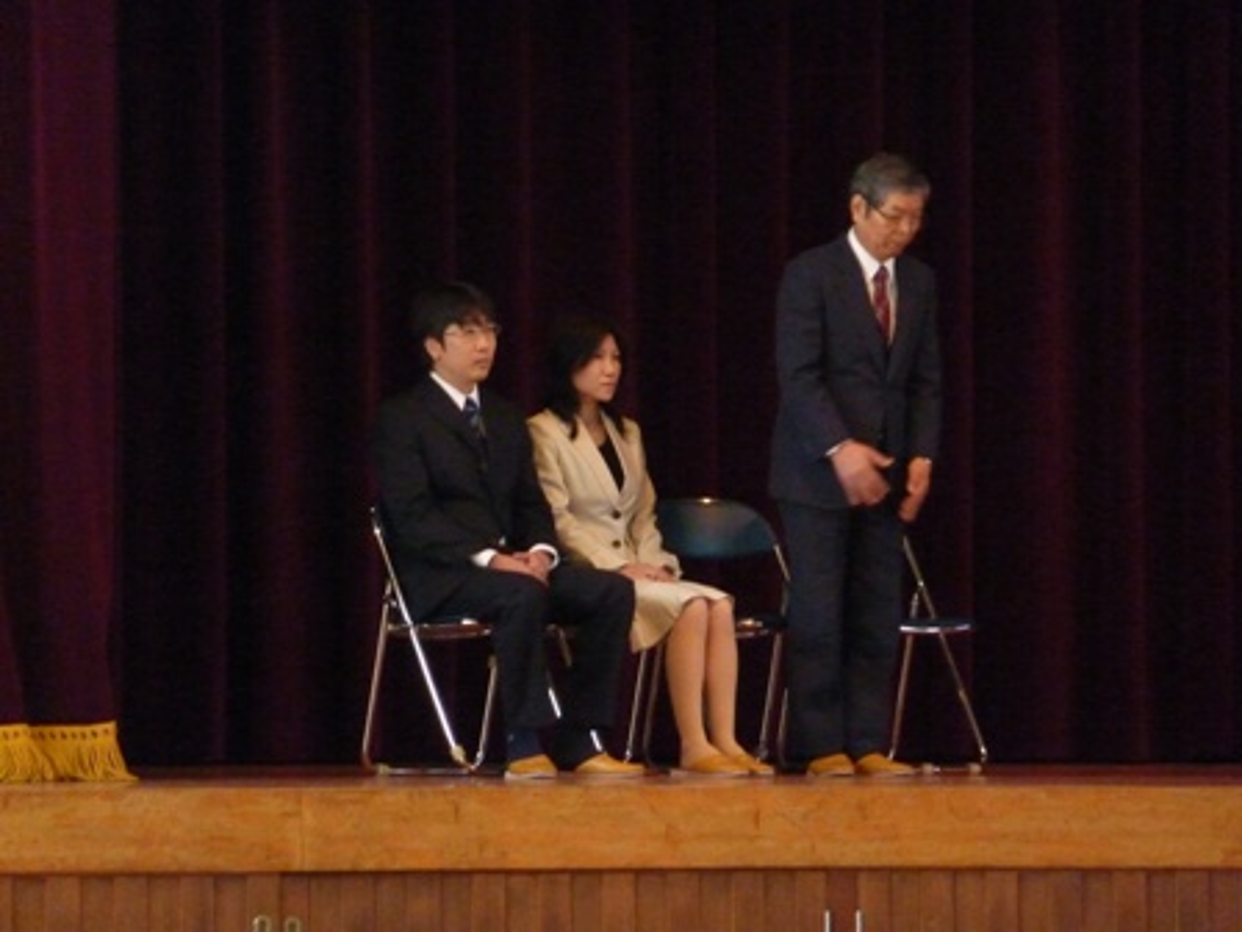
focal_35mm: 300
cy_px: 466
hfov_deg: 6.6
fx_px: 10764
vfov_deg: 5.0
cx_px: 621
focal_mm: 49.2
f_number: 4.9
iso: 1000
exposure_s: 1/60
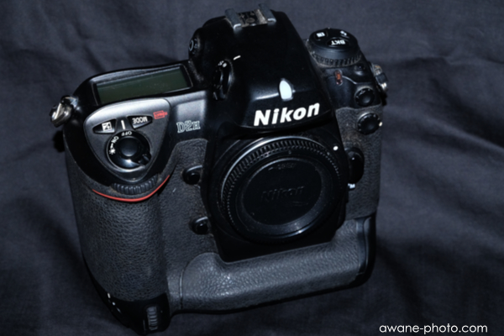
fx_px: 952
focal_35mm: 68
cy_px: 168
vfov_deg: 20.0
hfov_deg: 29.7
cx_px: 252
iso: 400
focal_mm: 45.2
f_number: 8
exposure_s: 1/180
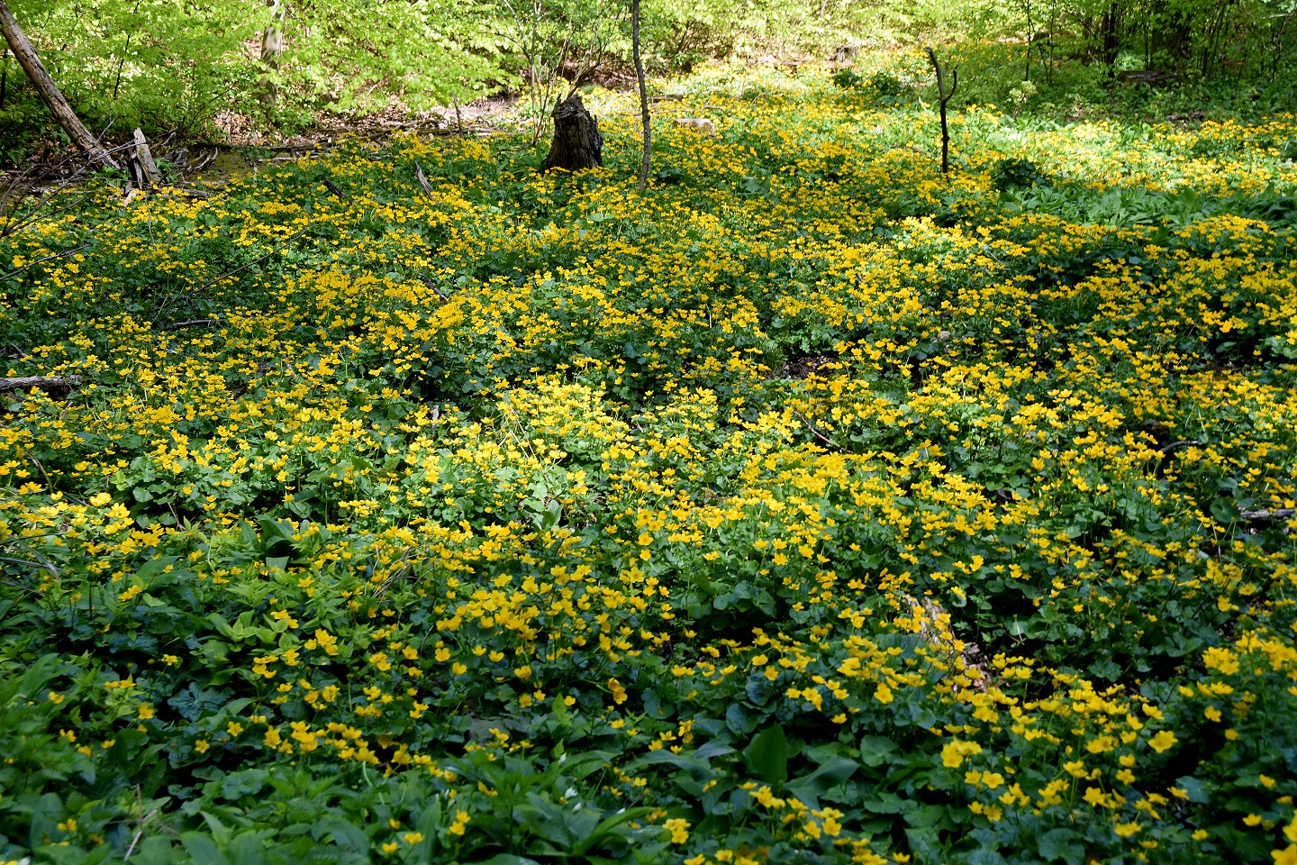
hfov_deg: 29.2
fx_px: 2486
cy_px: 432
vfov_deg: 19.7
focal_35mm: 69
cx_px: 648
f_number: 7.1
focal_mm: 46
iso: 400
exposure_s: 1/200
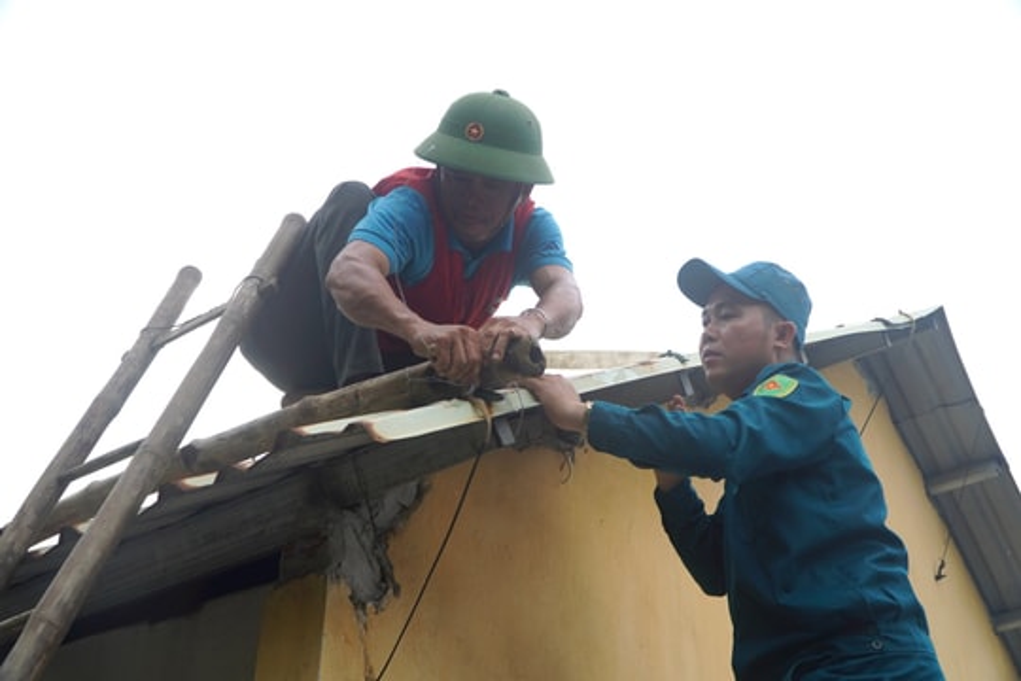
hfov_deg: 51.3
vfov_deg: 35.5
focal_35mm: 38
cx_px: 510
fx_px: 1063
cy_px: 340
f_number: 4
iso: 100
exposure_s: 1/400
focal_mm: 25
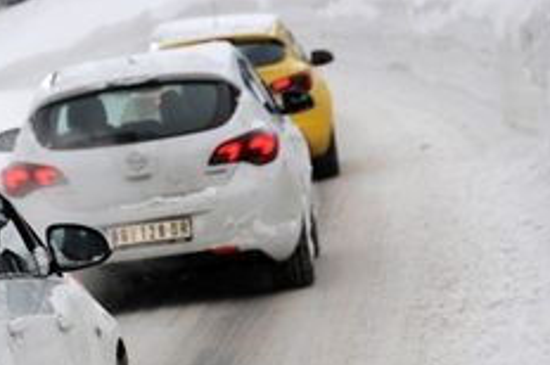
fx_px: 5050
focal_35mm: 331
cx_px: -145
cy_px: 309
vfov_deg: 4.1
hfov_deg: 6.2
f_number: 5
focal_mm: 80
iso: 200
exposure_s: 1/250
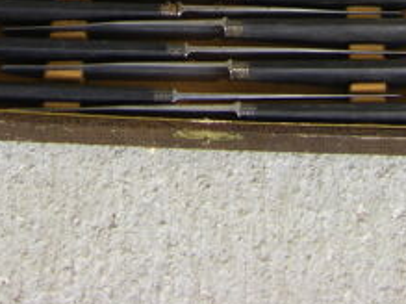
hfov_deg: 18.9
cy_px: -98
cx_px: 221
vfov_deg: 13.7
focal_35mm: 104
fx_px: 1219
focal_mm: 6.3
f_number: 7
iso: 64
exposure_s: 1/100
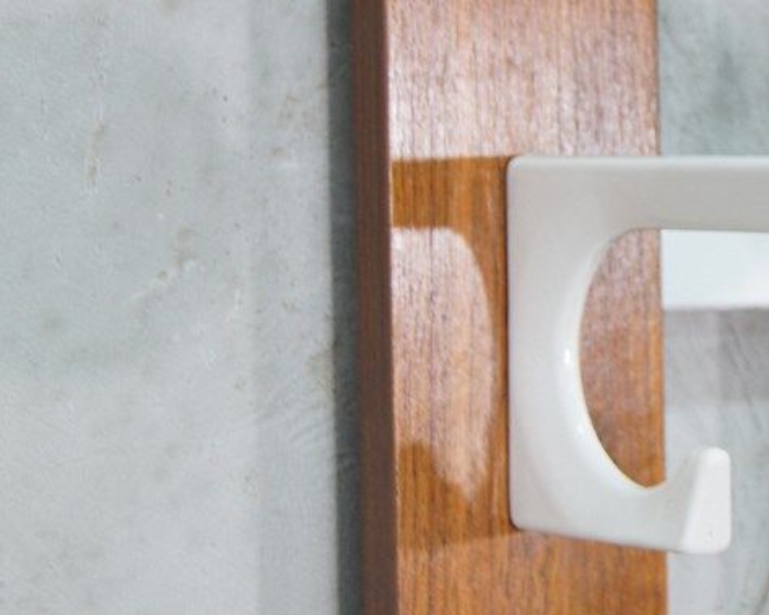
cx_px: 912
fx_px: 2963
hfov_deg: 14.3
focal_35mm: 130
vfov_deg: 11.8
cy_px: 260
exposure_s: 1/15
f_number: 5
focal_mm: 35
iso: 400
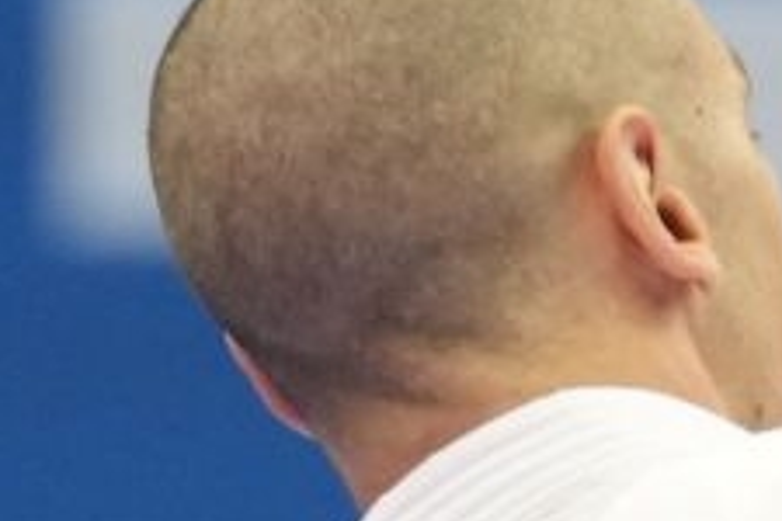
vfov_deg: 1.1
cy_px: 1181
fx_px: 26195
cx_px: 1647
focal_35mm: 1206
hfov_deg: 1.7
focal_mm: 151
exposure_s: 1/1000
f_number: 2.8
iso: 2500
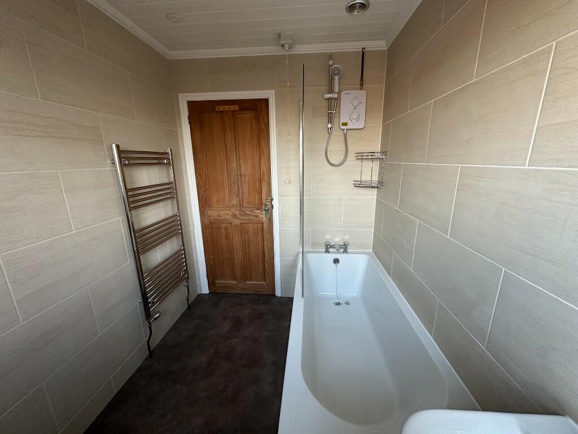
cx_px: 289
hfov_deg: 102.1
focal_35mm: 14
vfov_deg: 85.7
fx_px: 234
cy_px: 217
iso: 320
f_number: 2.2
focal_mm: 2.22
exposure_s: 1/62
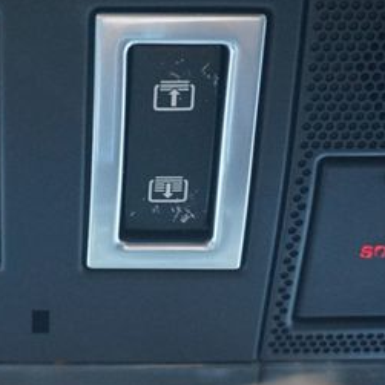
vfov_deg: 22.1
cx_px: 55
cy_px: 144
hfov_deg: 21.8
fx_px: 981
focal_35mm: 78
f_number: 4.5
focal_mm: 24
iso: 2500
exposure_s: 1/60
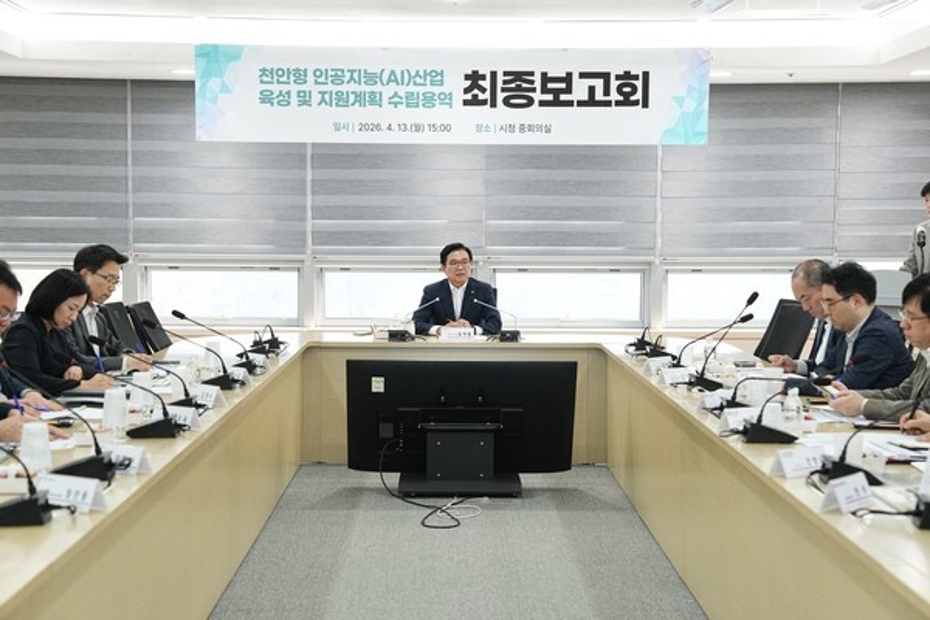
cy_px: 310
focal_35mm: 67
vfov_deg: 20.3
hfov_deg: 30.1
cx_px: 465
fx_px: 1731
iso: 1600
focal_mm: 67
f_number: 4
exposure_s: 1/250
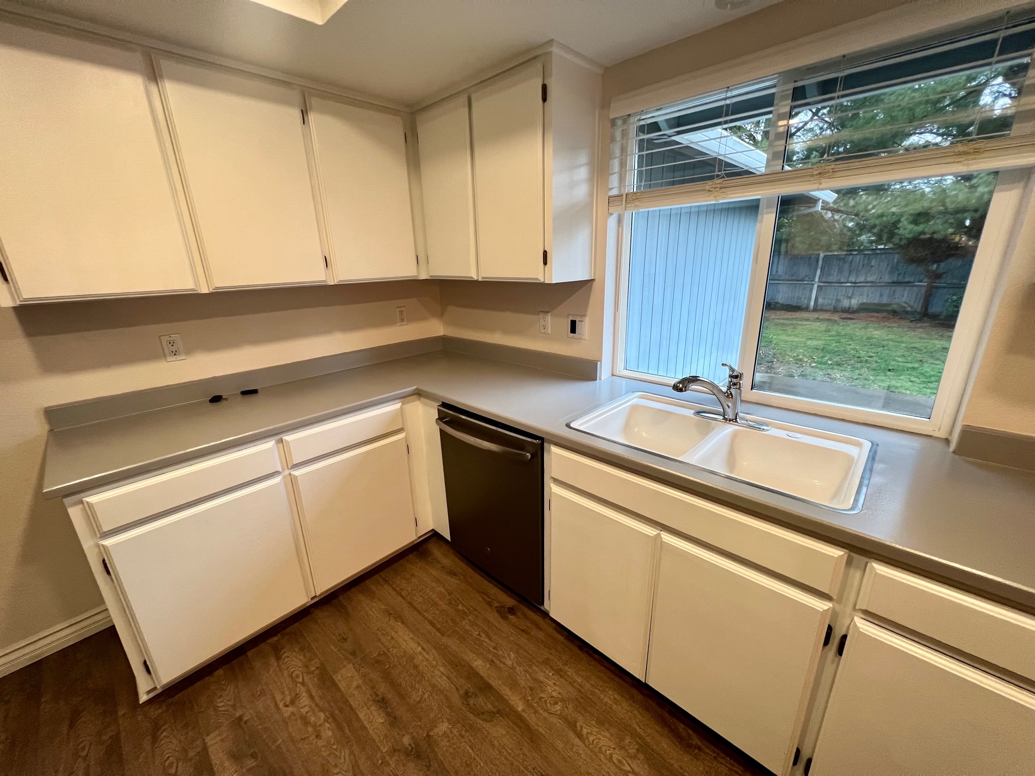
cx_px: 518
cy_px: 388
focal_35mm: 13
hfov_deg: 106.2
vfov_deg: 89.9
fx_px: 389
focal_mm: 1.57
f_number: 1.8
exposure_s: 1/120
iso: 160
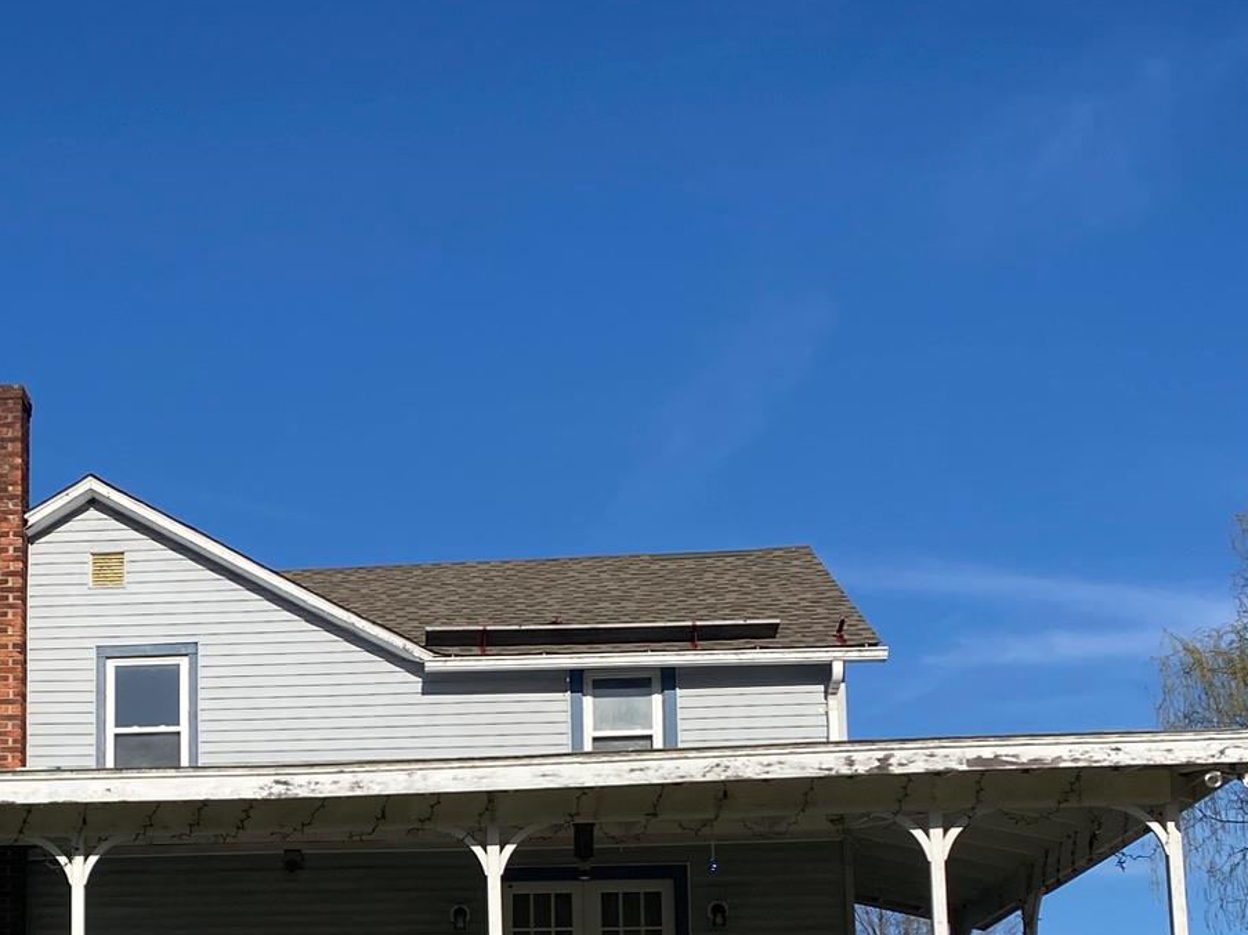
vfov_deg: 23.3
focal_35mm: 59
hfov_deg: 31.4
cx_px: 153
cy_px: 1032
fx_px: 2127
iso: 32
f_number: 1.8
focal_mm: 4.25
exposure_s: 1/4115
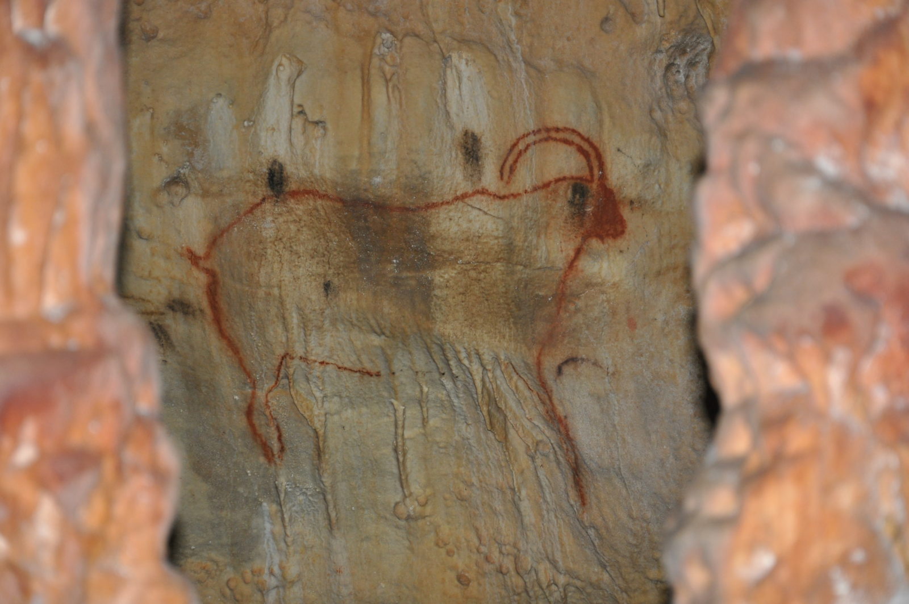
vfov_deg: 9.9
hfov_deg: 14.9
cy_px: 302
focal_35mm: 138
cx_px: 454
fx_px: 3481
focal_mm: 92
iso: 800
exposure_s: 1/60
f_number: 5.6
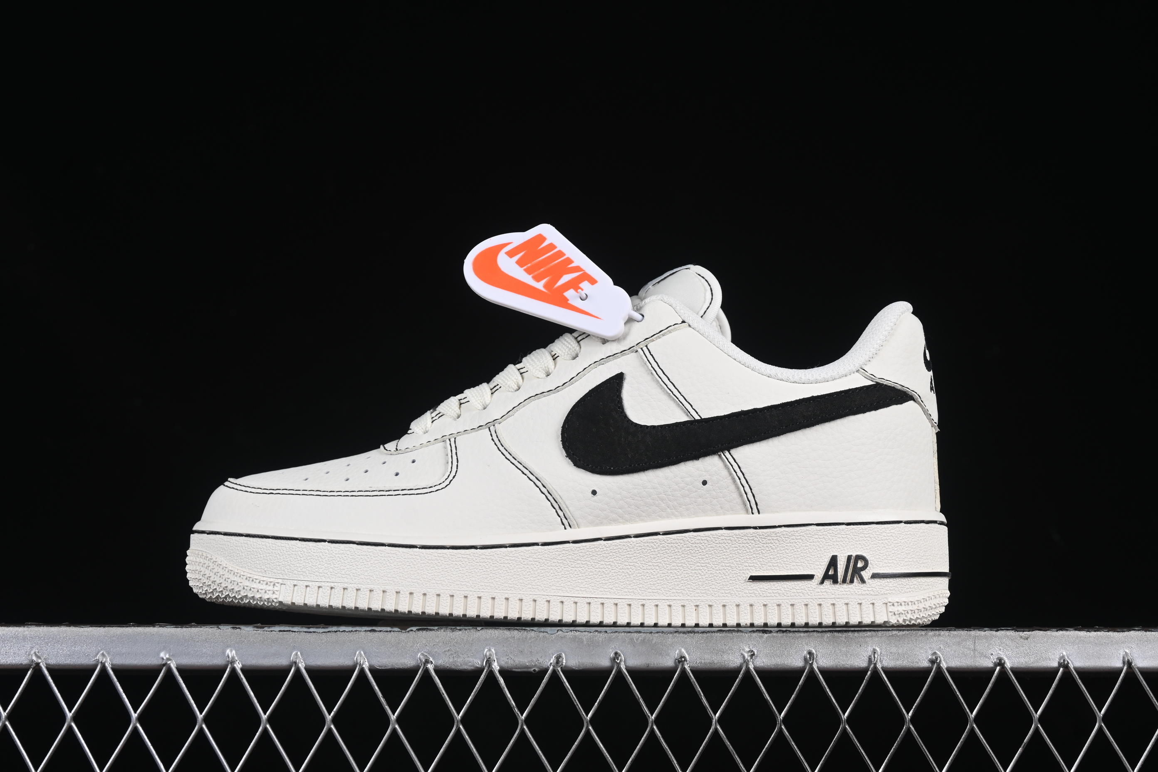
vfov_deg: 18.2
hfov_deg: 27.0
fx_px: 2412
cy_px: 386
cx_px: 579
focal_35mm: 75
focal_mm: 50
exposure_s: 1/80
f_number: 8
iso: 160
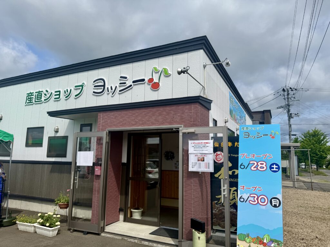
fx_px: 229
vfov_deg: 56.8
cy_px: 124
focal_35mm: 24
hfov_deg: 71.6
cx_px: 165
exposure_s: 1/6173
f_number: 1.78
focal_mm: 6.76
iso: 80
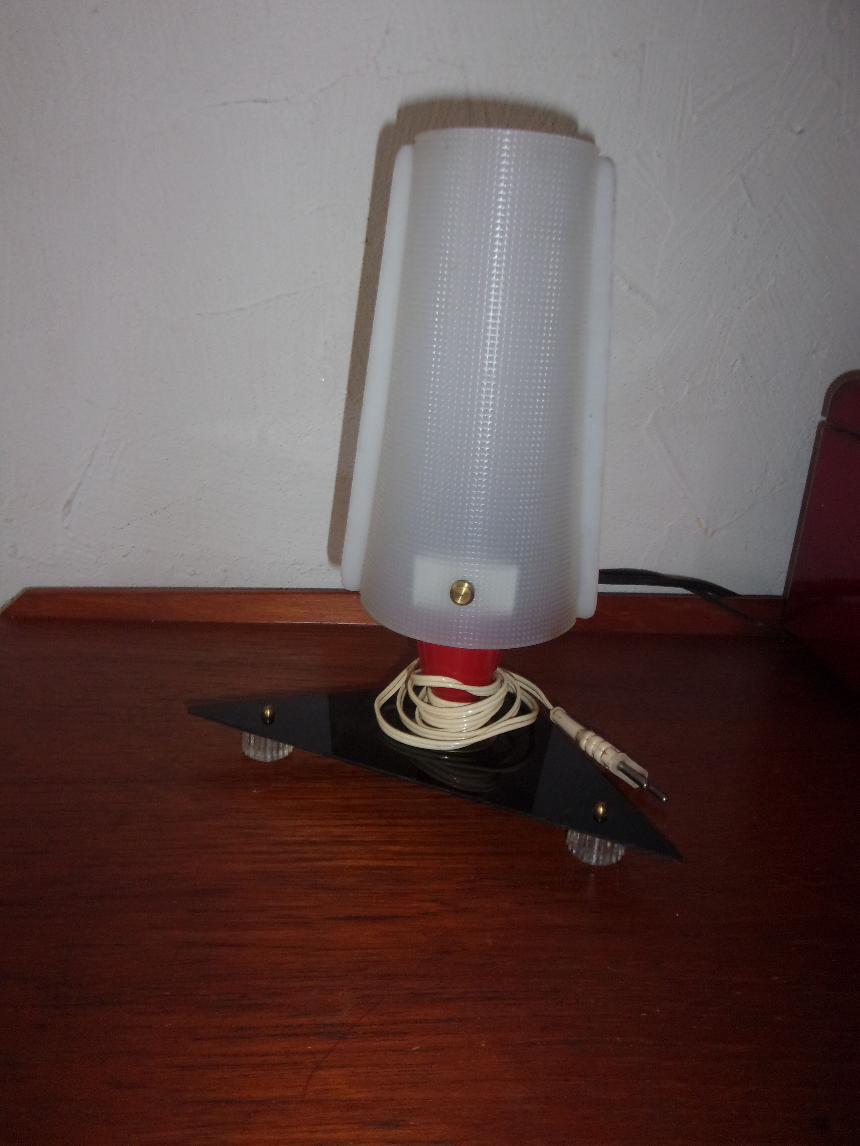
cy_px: 573
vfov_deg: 63.4
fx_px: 928
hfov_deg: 49.7
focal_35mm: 28
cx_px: 430
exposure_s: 1/34
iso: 200
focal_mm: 5.1
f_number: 3.9
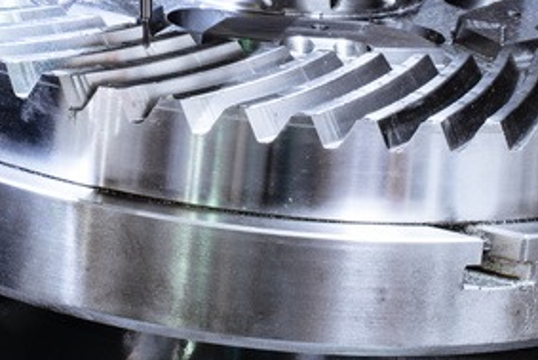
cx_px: 211
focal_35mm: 120
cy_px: -32
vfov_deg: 11.3
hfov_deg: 17.0
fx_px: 1794
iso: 100
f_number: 14
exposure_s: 3
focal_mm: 40
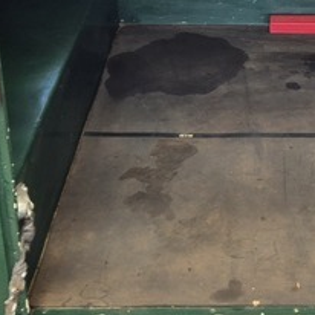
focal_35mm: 101
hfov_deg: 16.9
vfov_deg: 17.1
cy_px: 70
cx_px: 294
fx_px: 1040
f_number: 1.8
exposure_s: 1/180
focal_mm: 5.4
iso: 64
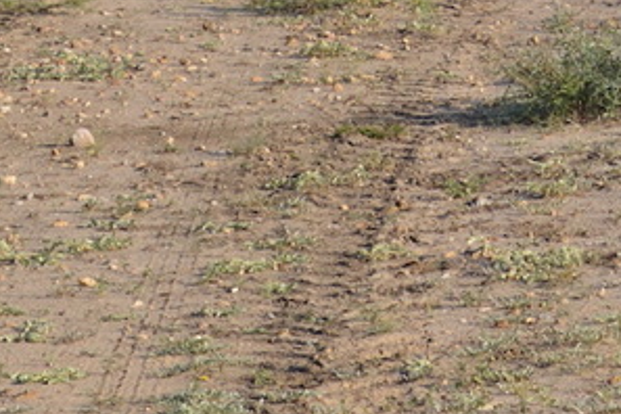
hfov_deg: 6.8
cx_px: 887
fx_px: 5175
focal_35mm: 300
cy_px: -360
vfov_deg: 4.5
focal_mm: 55
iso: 100
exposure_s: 1/250
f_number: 8
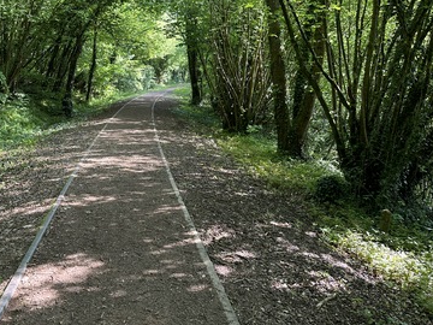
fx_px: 500
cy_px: 114
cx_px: 113
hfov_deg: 45.3
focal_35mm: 40
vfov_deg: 35.7
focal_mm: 6.86
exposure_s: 1/121
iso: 64
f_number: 1.78
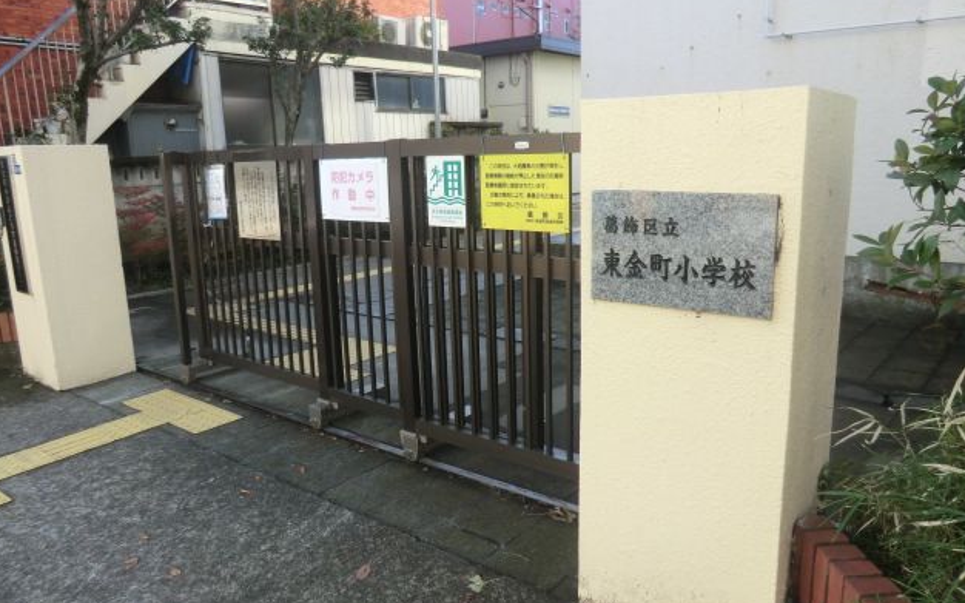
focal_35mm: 26
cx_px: 484
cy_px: 304
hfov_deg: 70.4
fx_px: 684
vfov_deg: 47.6
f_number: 3.2
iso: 80
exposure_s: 1/160
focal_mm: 4.3
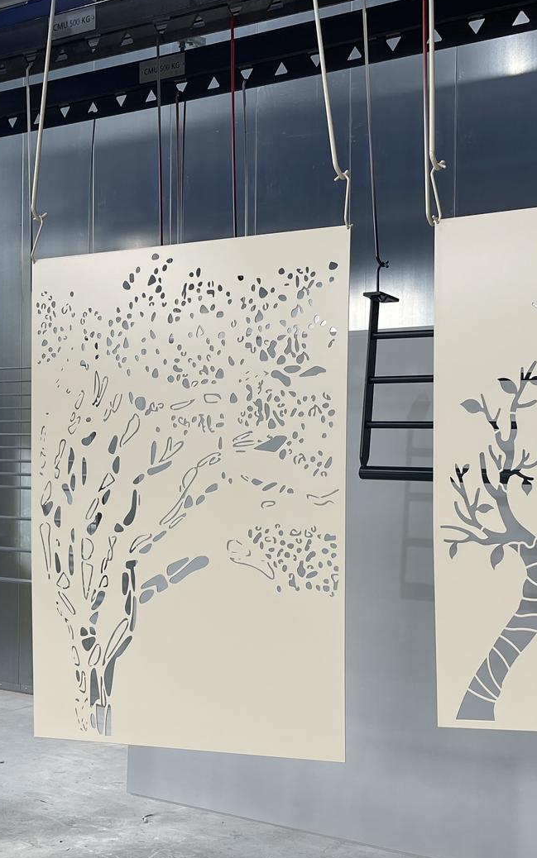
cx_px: 280
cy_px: 465
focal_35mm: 49
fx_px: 1147
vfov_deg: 41.0
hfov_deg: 26.3
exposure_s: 1/100
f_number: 1.6
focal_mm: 5.1
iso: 50
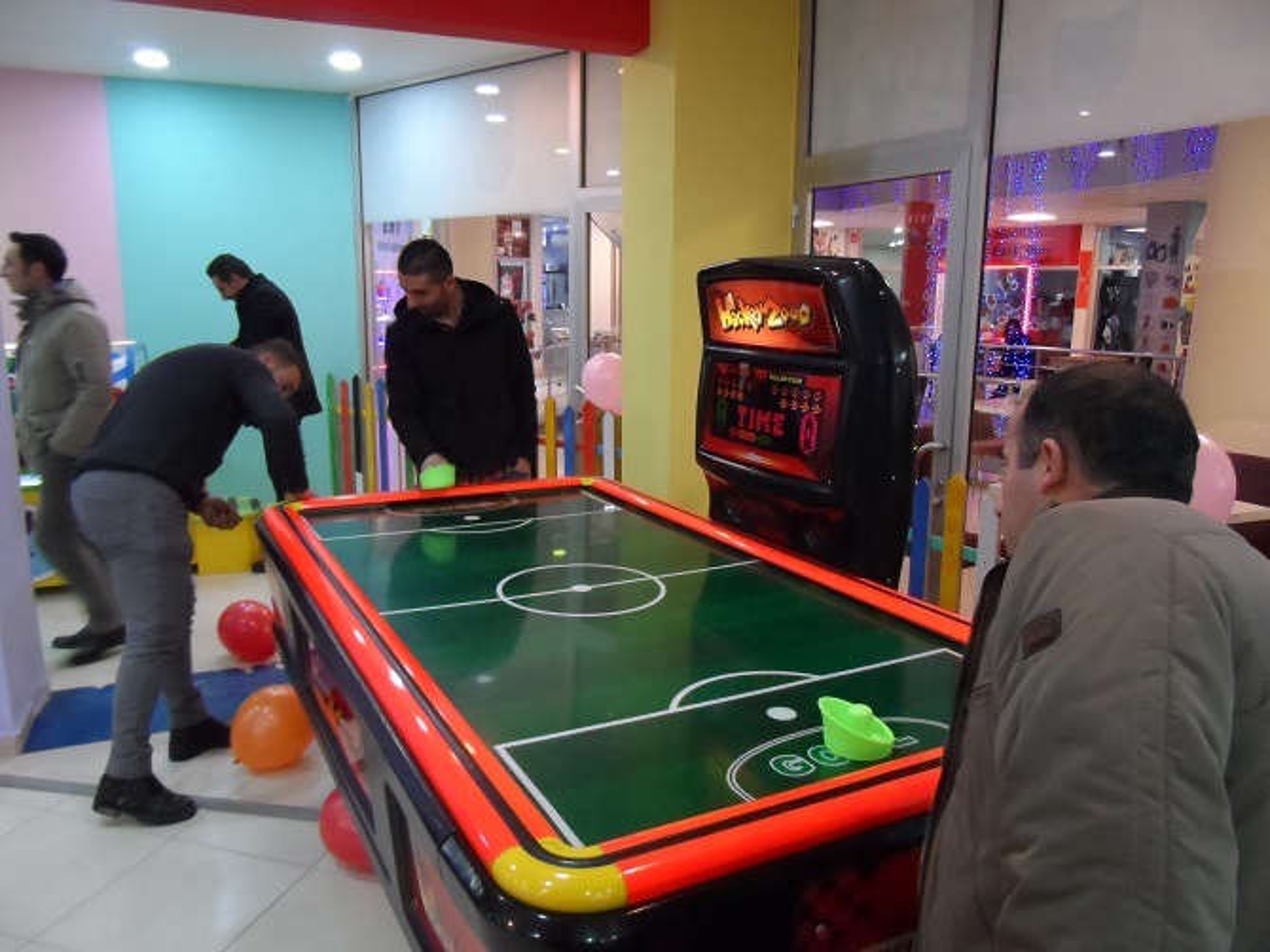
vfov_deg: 56.8
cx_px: 635
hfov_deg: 71.6
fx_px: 880
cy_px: 476
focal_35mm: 24
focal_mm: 4
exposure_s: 1/30
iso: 640
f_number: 3.2
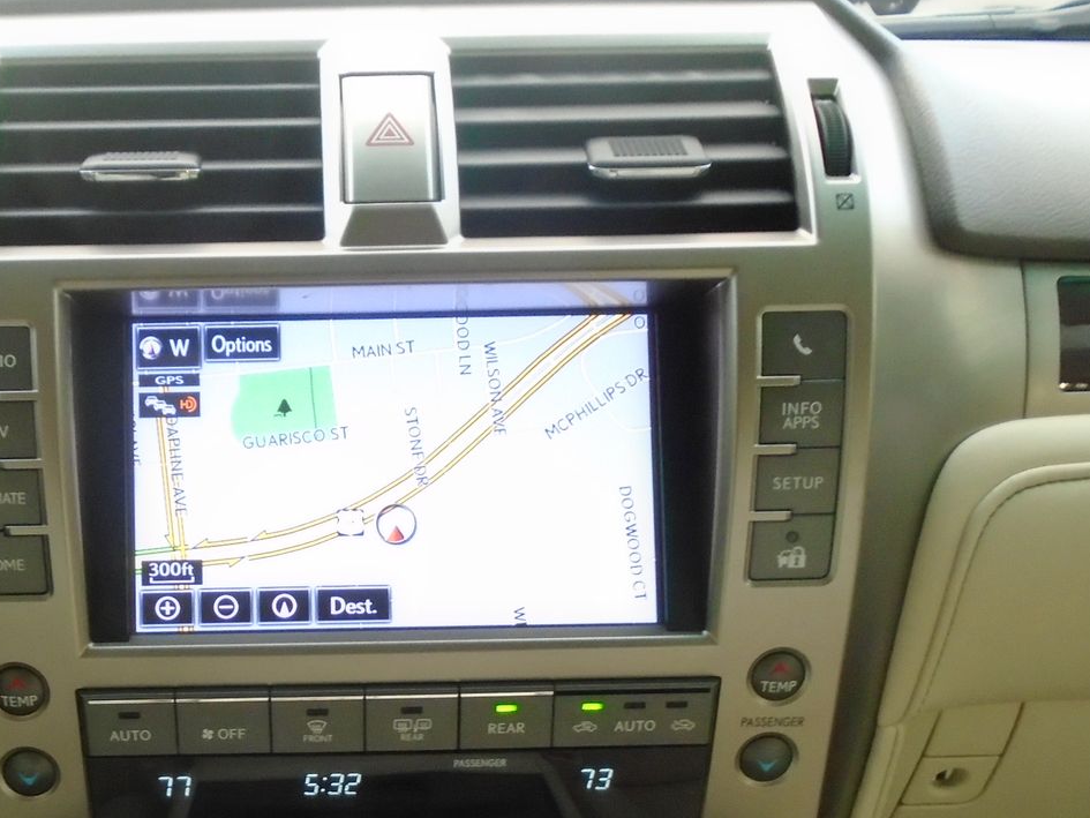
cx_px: 332
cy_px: 670
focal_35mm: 44
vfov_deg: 31.9
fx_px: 1386
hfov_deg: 42.2
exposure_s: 1/30
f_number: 3.2
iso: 320
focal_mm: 4.6
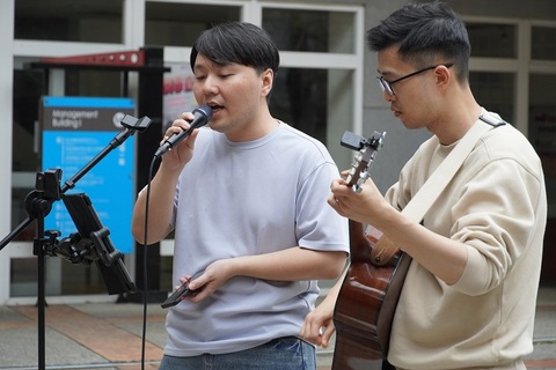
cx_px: 278
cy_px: 185
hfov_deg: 15.5
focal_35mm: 132
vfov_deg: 10.4
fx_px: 2039
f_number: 5.6
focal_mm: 88
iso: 1250
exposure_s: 1/160
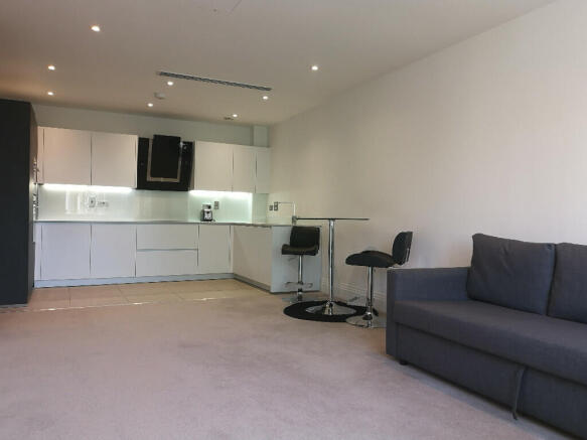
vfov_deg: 51.3
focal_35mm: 27
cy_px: 220
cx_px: 294
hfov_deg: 65.3
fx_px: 458
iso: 80
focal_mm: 3.95
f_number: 1.8
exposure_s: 1/50
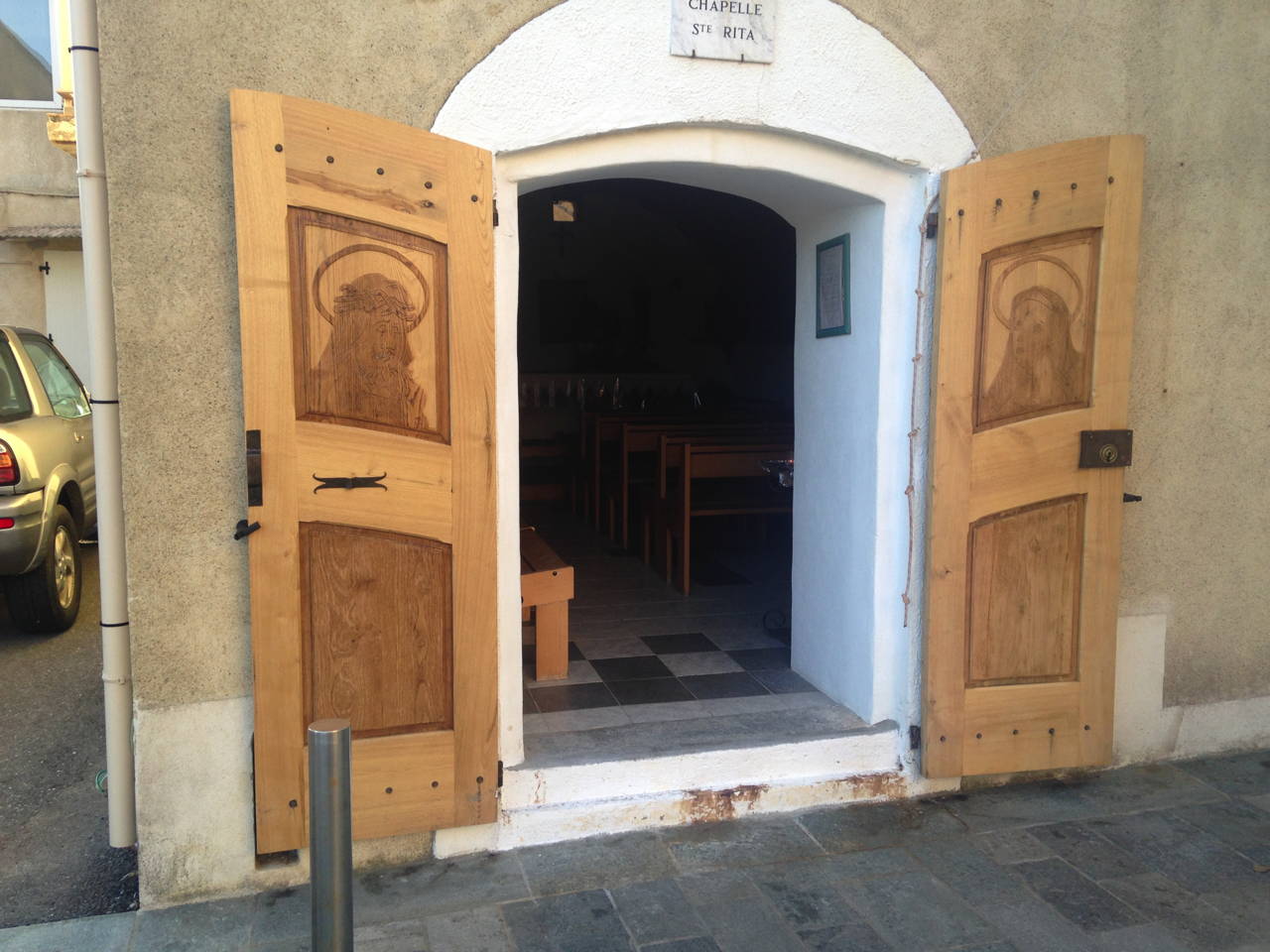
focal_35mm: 33
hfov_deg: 55.4
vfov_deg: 42.9
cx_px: 635
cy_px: 476
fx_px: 1211
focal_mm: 4.12
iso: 50
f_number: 2.4
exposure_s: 1/186
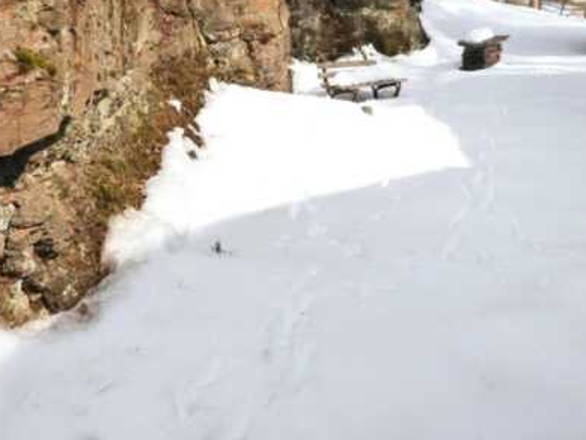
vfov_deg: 31.2
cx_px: 485
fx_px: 728
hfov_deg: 41.6
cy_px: 2
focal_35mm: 43
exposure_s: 1/8000
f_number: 7.1
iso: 2000
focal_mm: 17
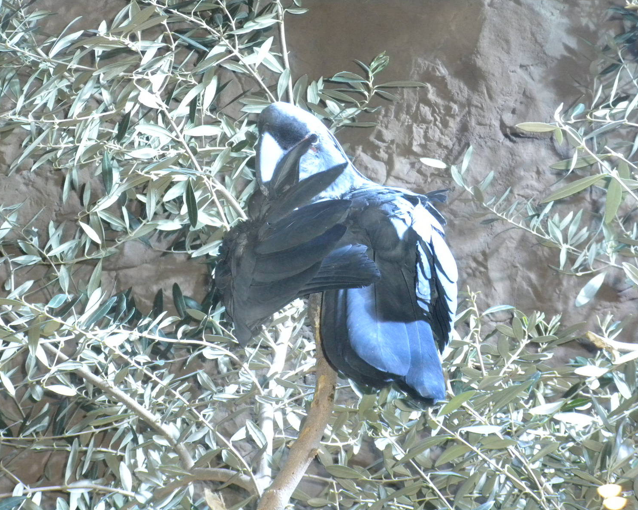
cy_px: 257
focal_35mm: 125
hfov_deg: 15.4
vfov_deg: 12.3
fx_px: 2360
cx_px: 299
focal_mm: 21
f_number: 5.1
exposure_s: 1/36
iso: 446
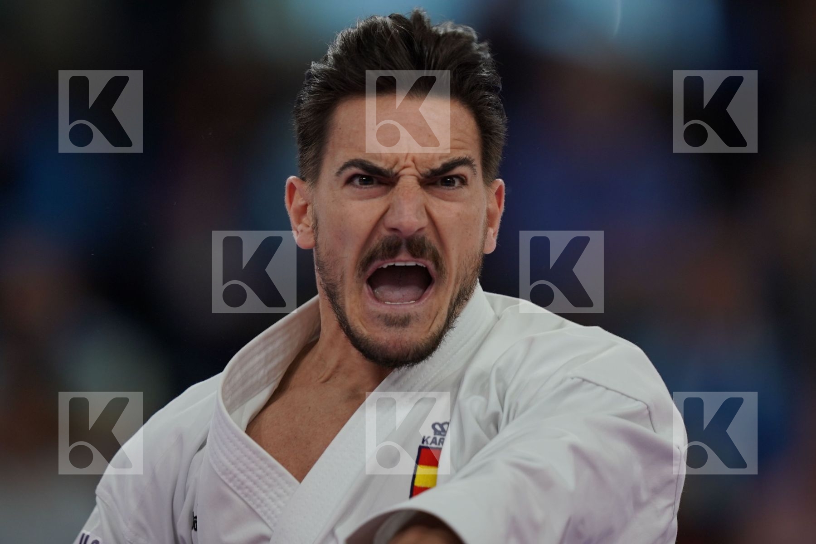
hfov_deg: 3.4
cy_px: 272
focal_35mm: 600
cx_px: 408
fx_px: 13599
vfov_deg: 2.3
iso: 400
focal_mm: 400
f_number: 2.8
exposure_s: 1/320
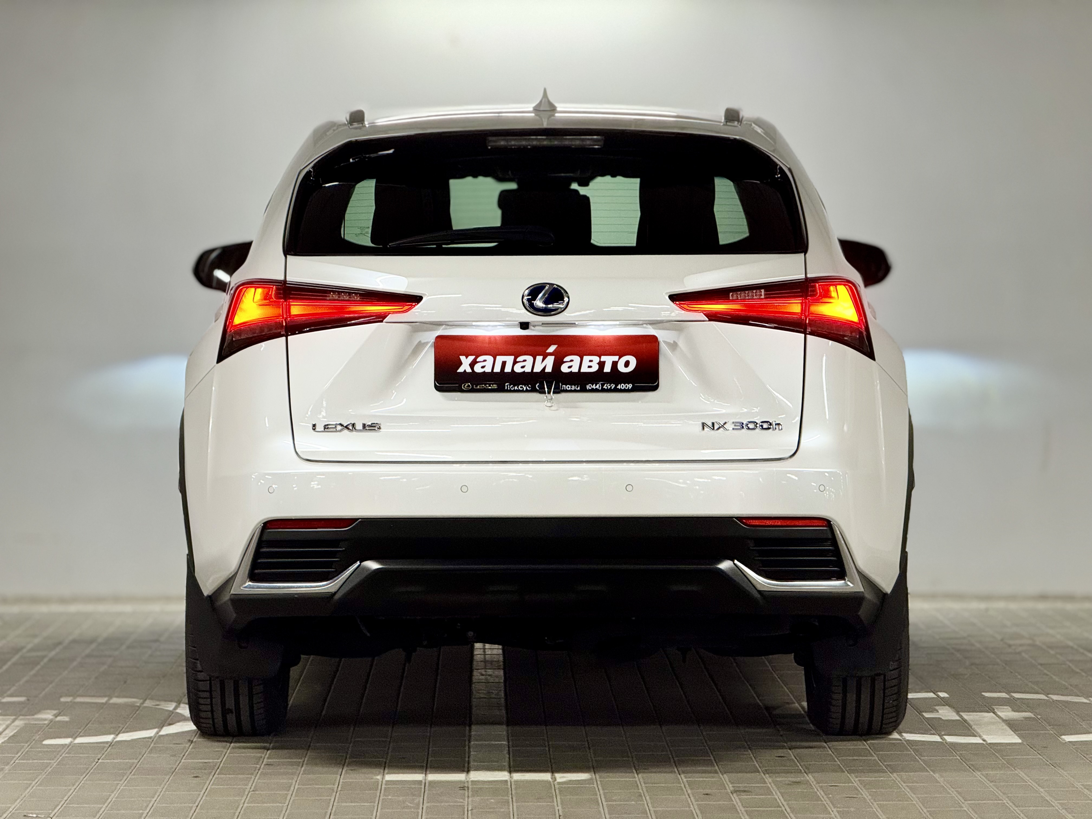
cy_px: 410
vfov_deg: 12.3
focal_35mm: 120
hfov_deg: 16.4
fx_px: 3786
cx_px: 546
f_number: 2.8
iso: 160
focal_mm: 15.66
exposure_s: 1/50
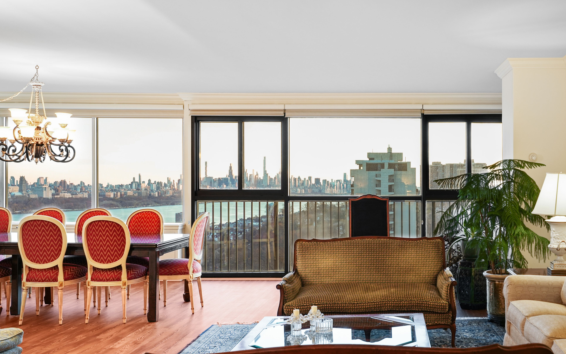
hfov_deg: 54.0
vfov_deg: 35.3
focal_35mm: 36
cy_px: 179
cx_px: 281
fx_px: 555
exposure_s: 1/5
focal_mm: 35
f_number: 8
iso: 400
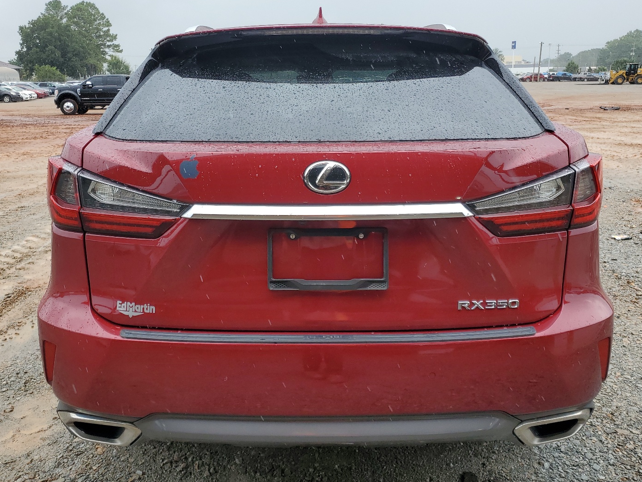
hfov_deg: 60.0
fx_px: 556
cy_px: 212
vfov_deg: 46.7
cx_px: 318
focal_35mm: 30
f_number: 1.5
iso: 50
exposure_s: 1/769
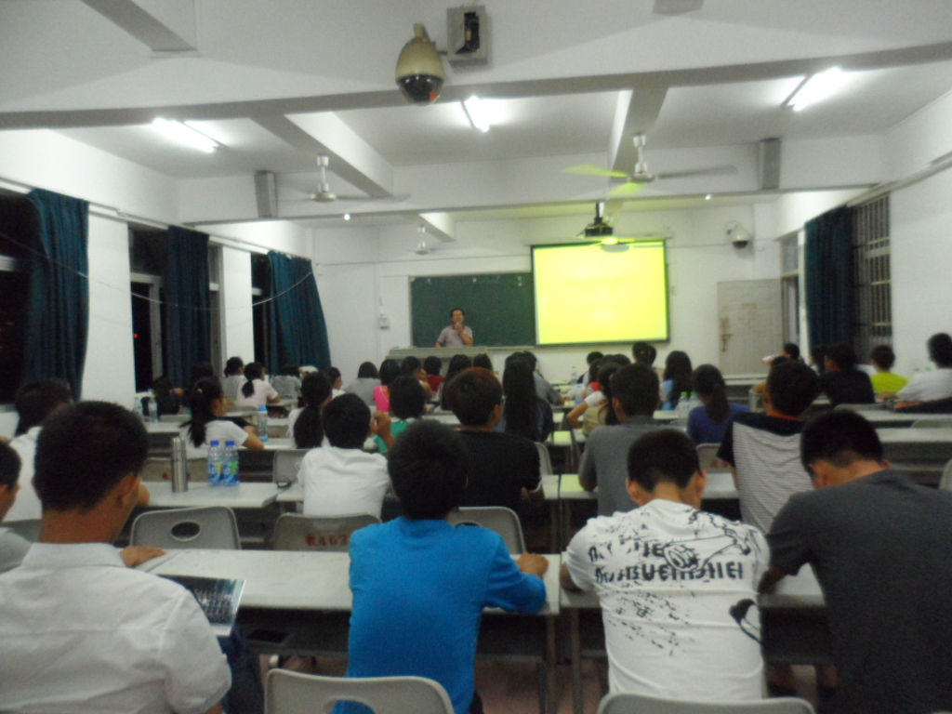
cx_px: 476
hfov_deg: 67.3
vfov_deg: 53.1
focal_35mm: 26
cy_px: 357
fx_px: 715
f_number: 3.3
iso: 400
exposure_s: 1/30
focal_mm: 4.9
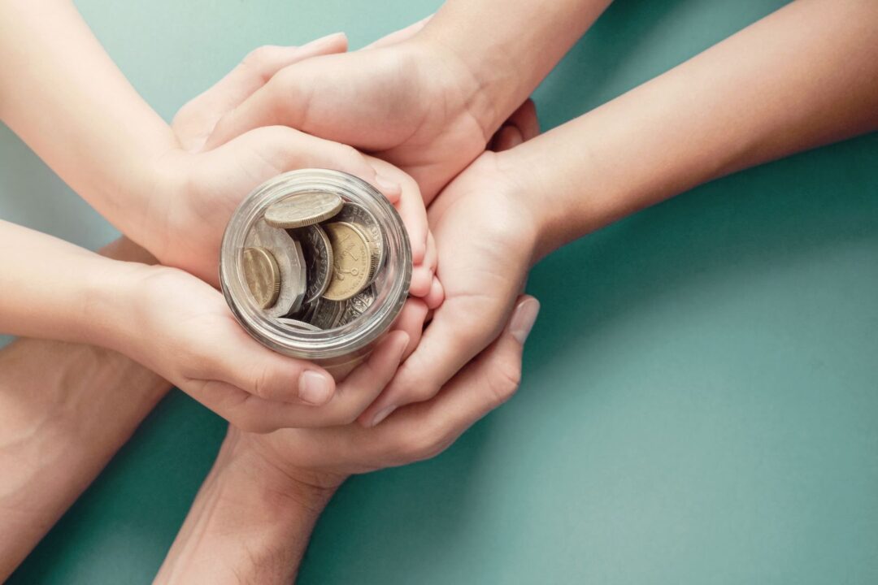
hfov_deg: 53.1
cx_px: 439
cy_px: 292
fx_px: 878
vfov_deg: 36.9
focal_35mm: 36
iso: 800
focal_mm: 24.2
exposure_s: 1/25
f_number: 9
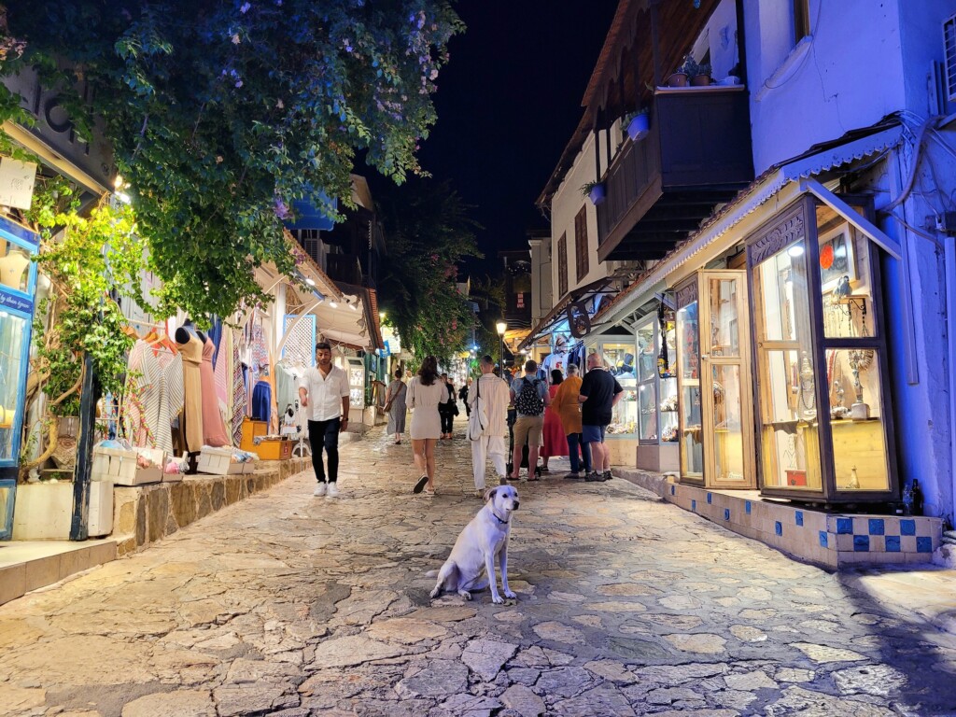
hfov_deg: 67.3
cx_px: 478
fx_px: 718
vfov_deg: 53.1
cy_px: 358
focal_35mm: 26
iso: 200
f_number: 1.8
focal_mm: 5.4
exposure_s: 1/50
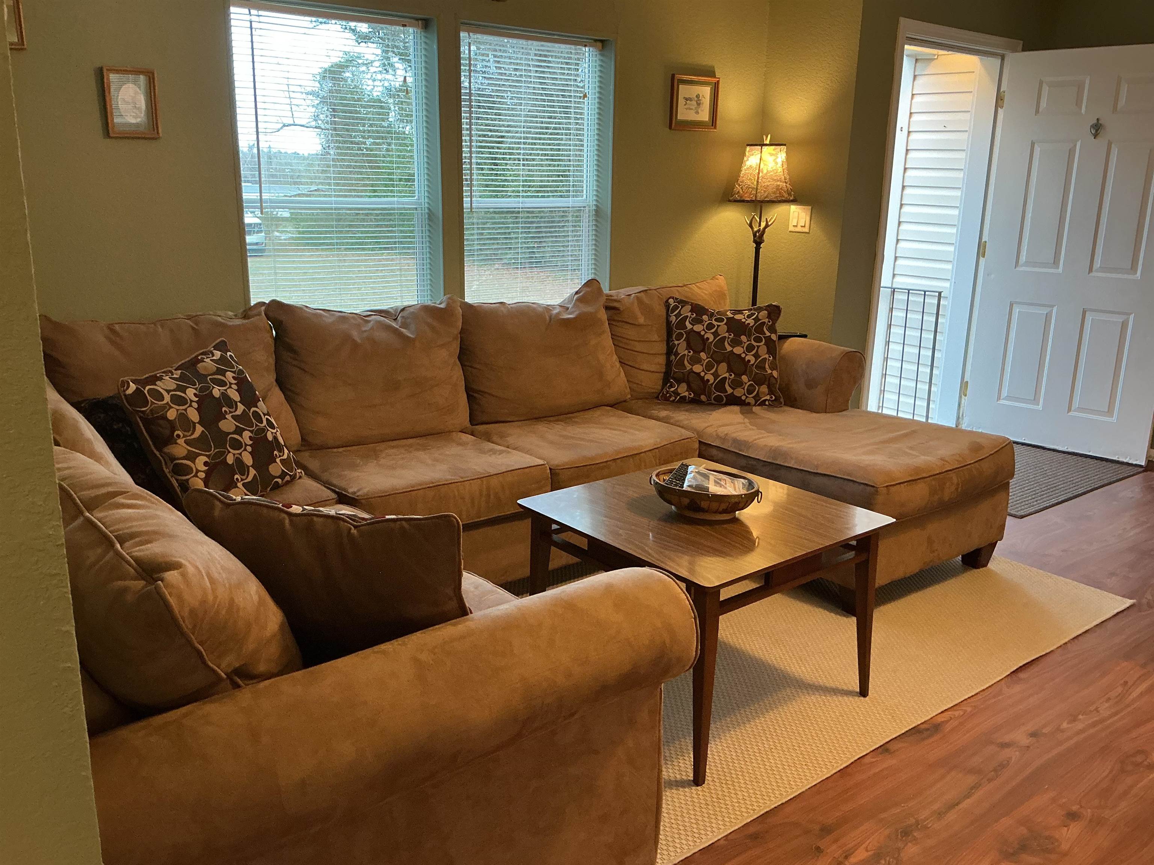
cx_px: 577
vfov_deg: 48.2
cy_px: 432
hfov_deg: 61.7
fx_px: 967
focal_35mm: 29
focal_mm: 3
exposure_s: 1/60
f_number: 1.8
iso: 125
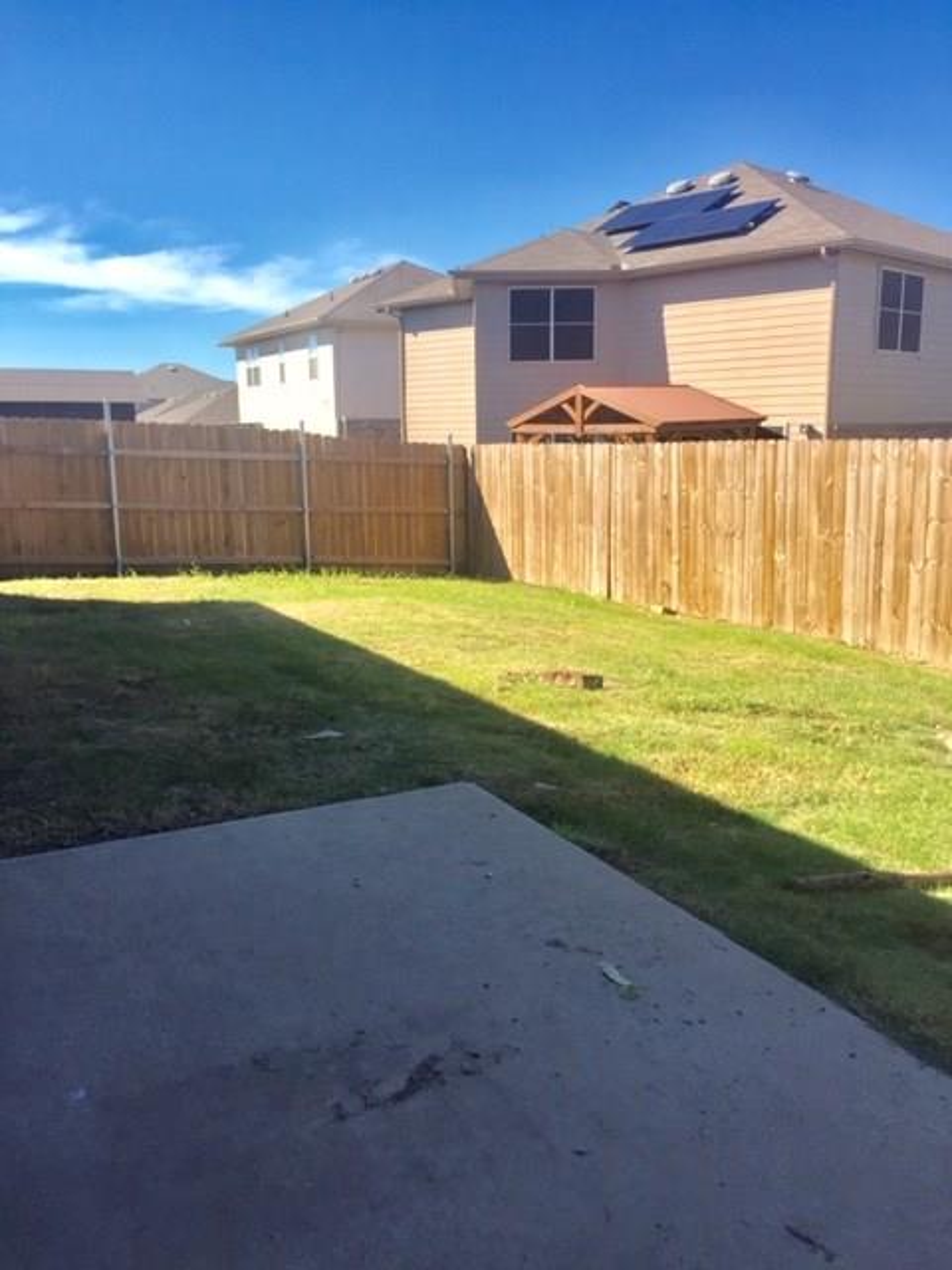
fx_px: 1063
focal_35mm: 29
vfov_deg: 61.7
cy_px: 635
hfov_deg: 48.2
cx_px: 476
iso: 32
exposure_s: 1/1276
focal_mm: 4.15
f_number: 2.2
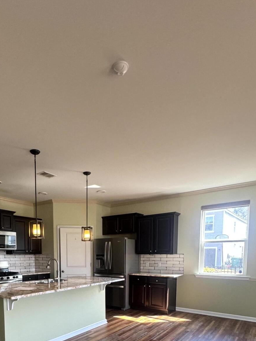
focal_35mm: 24
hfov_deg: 55.4
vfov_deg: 65.1
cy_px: 274
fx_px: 237
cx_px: 81
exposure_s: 1/120
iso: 160
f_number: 2.2
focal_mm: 2.22
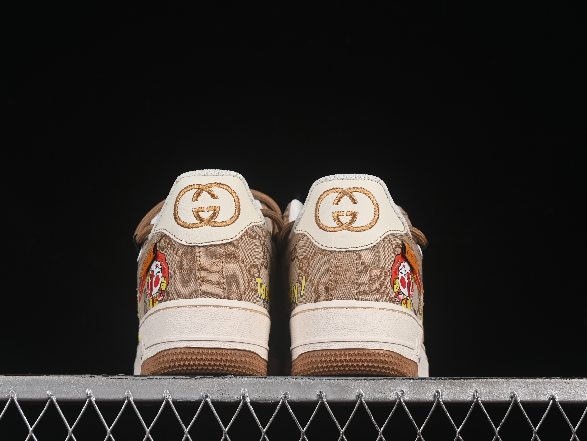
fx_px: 1458
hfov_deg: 22.8
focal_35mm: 86
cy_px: 229
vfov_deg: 17.2
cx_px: 280
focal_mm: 50
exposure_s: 1/60
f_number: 8
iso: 160
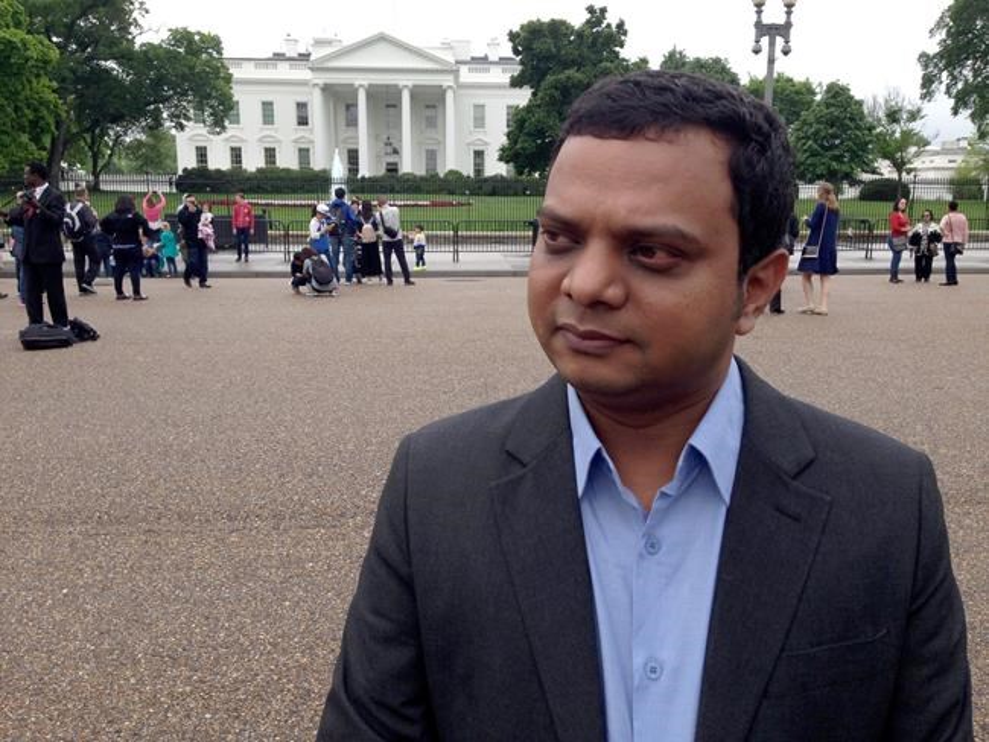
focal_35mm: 33
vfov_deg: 43.0
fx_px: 943
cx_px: 494
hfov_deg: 55.3
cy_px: 371
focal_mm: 4.12
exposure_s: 1/600
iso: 50
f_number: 2.4
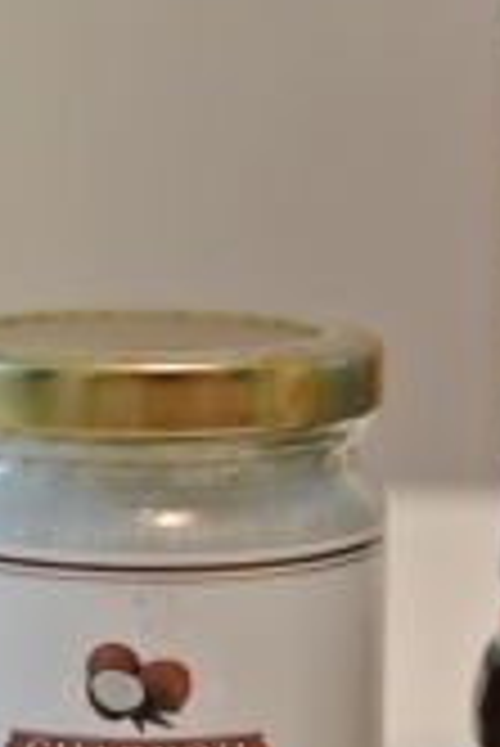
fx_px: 2453
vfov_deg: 17.3
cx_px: 410
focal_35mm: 118
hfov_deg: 11.6
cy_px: 274
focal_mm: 18.5
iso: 800
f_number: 1.8
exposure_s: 1/80
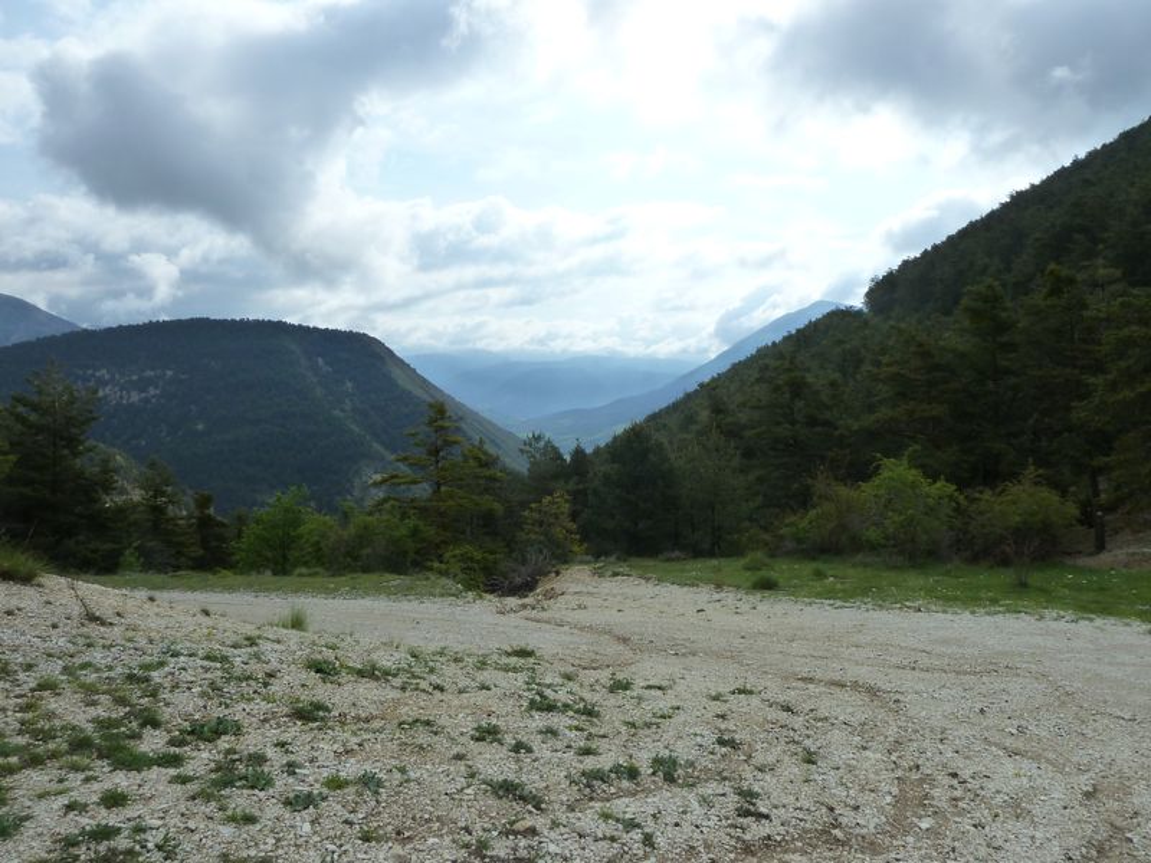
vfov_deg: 54.9
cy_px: 432
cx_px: 576
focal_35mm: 25
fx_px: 831
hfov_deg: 69.4
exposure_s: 1/640
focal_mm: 4.1
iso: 125
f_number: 5.6
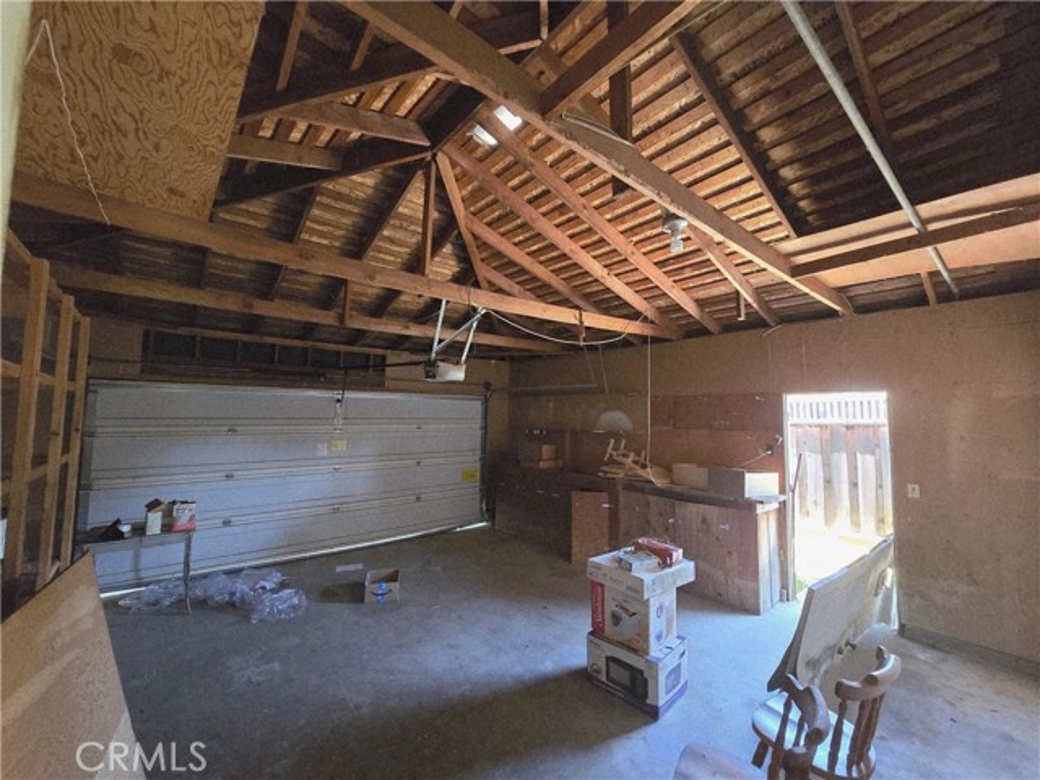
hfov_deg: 106.2
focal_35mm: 13
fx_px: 391
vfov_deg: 89.9
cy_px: 390
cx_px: 520
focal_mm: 2.2
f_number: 2.2
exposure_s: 1/60
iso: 1250
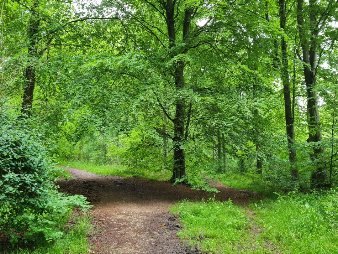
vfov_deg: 53.1
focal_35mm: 26
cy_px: 127
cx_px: 169
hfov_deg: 67.3
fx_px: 254
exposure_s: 1/50
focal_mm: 5.4
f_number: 1.8
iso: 250
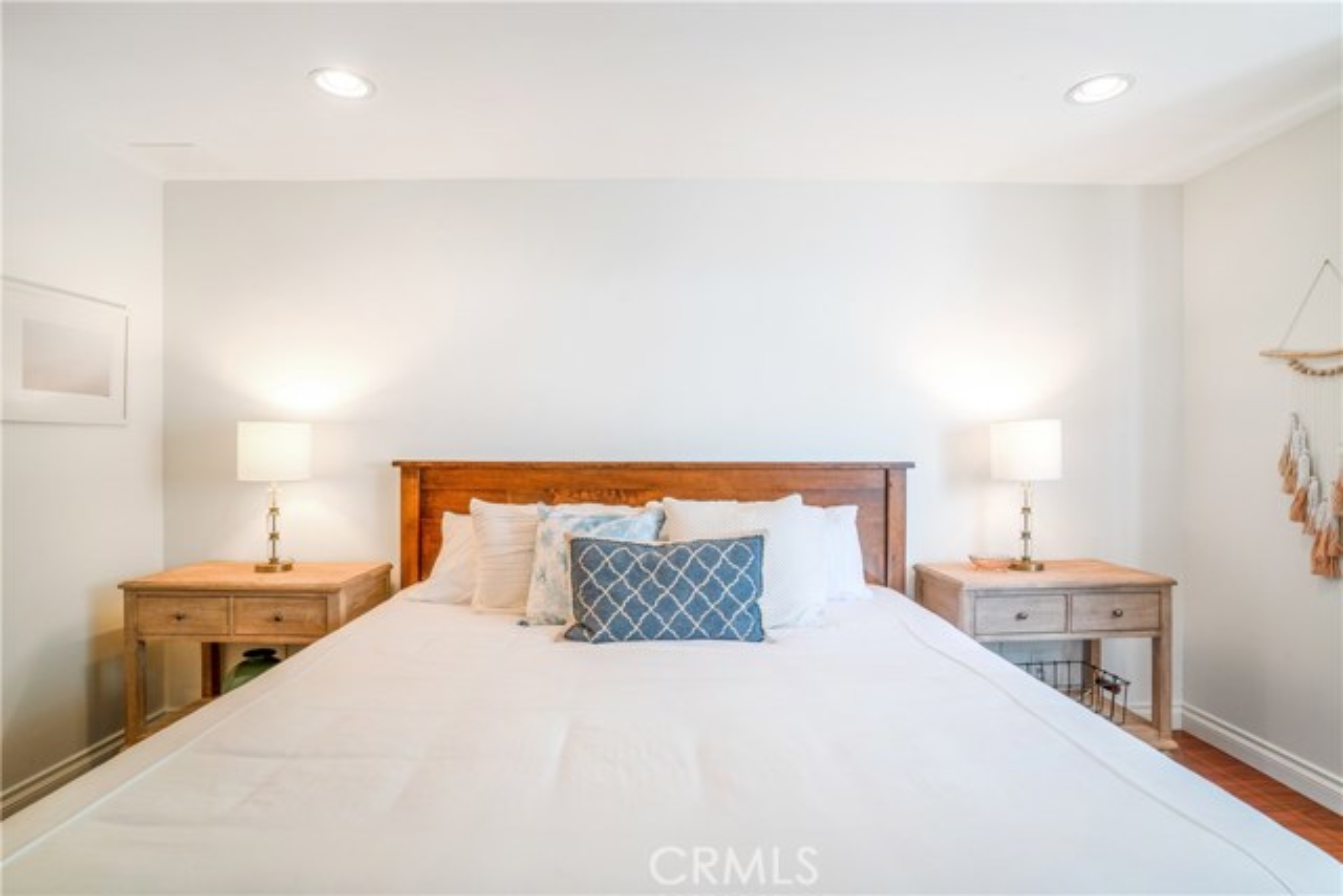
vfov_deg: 67.4
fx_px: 672
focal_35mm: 18
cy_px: 448
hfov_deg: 90.0
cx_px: 672
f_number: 9
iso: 125
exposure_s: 1/30
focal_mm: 18
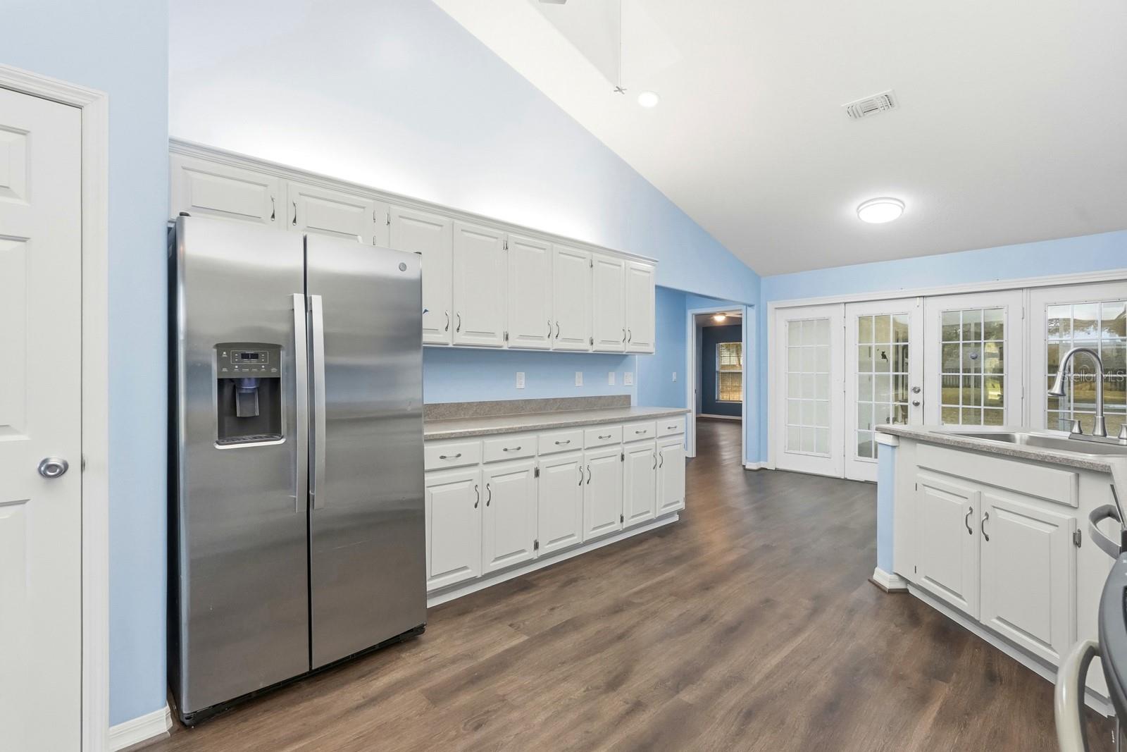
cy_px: 376
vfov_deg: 72.1
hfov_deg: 95.0
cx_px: 564
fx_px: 517
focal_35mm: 16
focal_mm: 16.5
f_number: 8
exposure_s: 1/2500
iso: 12800
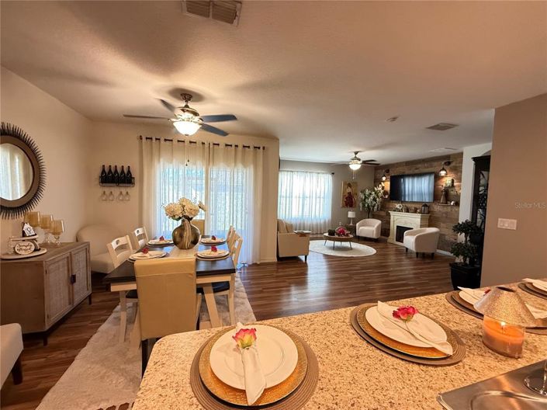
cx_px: 274
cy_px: 205
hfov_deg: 102.1
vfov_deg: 85.6
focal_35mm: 14
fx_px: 221
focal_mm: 2.22
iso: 500
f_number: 2.2
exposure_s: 1/60
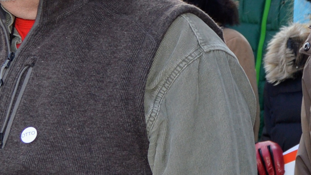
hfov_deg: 12.3
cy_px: 52
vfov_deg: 6.9
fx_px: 1443
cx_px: 108
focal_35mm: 175
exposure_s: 1/160
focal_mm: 20
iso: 100
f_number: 4
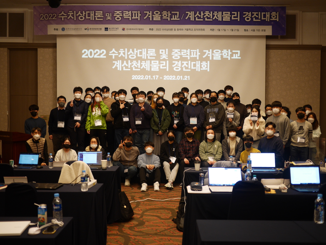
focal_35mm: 40
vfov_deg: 36.0
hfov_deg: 46.8
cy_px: 122
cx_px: 163
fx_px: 377
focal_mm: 20
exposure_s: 1/60
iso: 400
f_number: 1.7
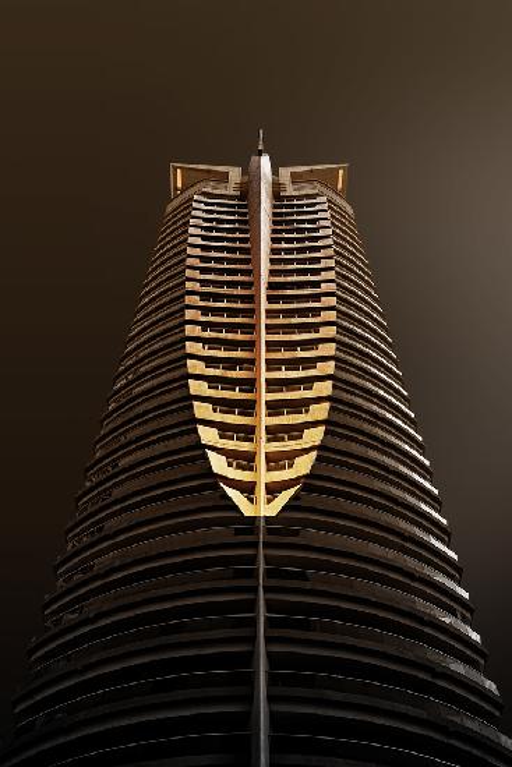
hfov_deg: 45.0
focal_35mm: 29
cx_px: 256
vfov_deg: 63.6
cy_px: 384
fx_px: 618
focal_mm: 19.6
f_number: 14
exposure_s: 1/250
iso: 200
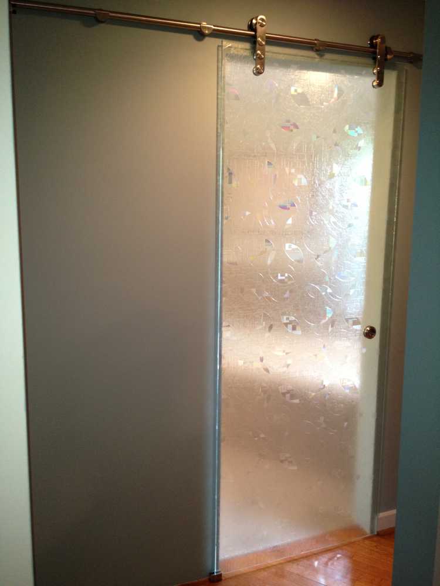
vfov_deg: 52.6
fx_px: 593
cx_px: 220
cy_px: 293
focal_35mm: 35
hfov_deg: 40.7
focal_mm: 4.28
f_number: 2.4
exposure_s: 1/20
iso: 125
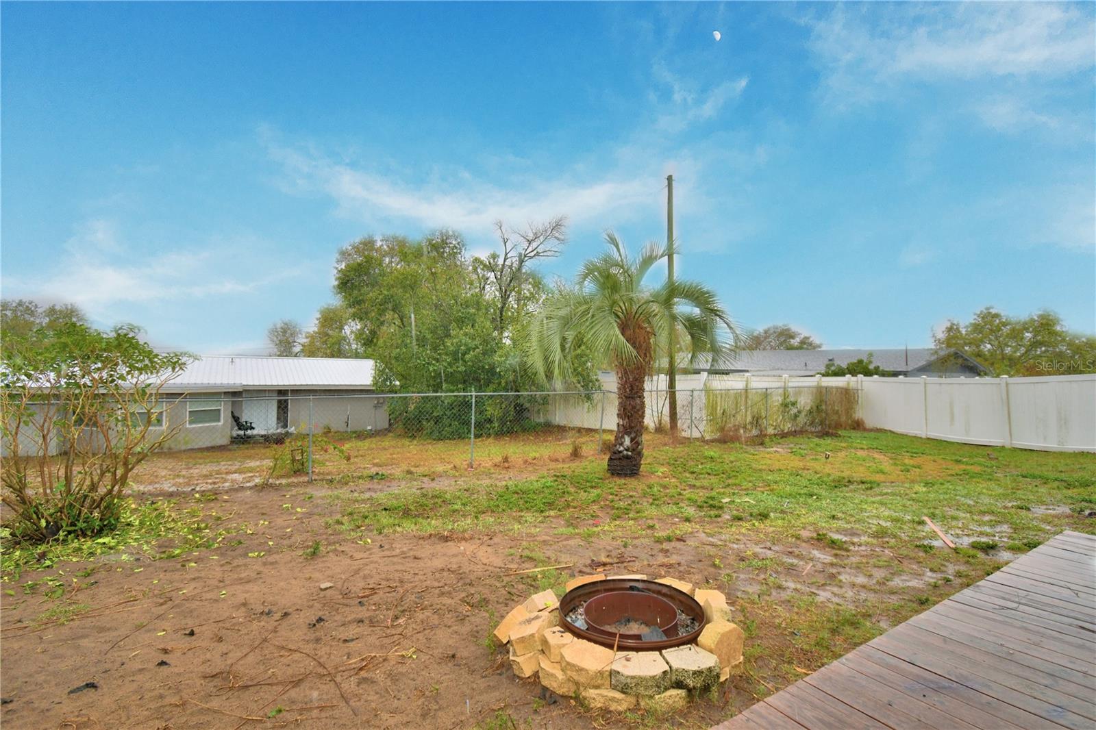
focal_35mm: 16
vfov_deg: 73.7
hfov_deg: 96.7
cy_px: 365
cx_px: 548
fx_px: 487
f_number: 4.8
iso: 100
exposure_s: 1/160
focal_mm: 11
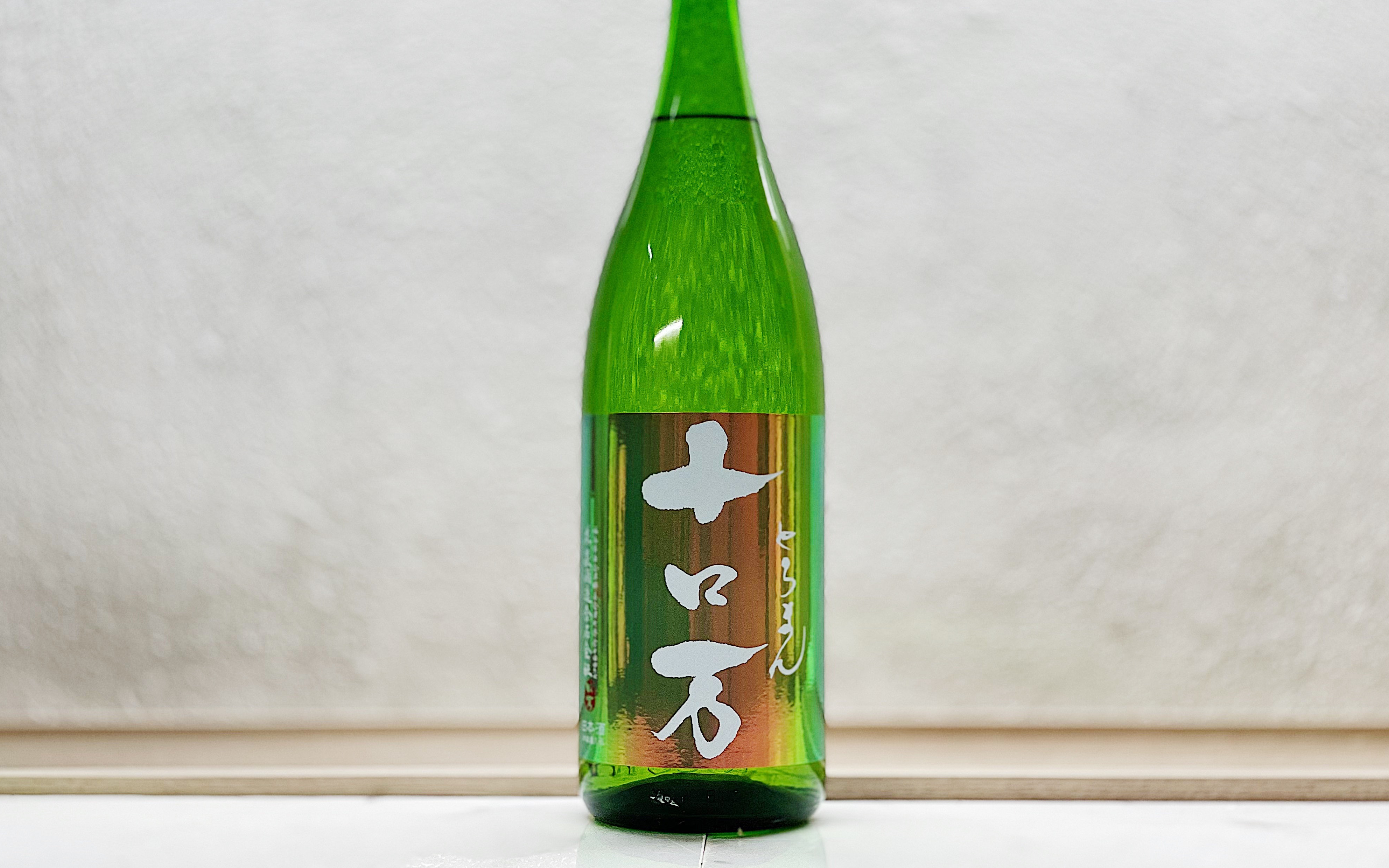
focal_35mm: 56
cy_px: 357
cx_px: 702
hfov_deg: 36.3
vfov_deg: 23.1
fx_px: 2120
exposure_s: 1/100
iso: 100
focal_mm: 6
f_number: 2
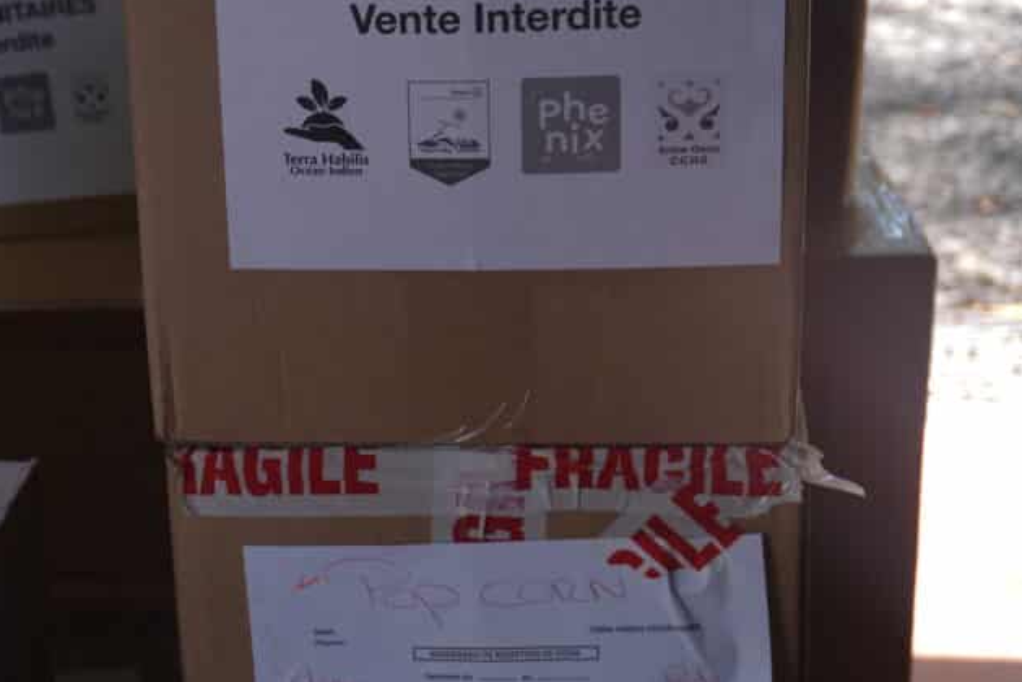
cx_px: 278
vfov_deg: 16.5
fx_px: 2357
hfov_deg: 24.2
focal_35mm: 83
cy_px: 282
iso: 50
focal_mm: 34
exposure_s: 1/25
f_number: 5
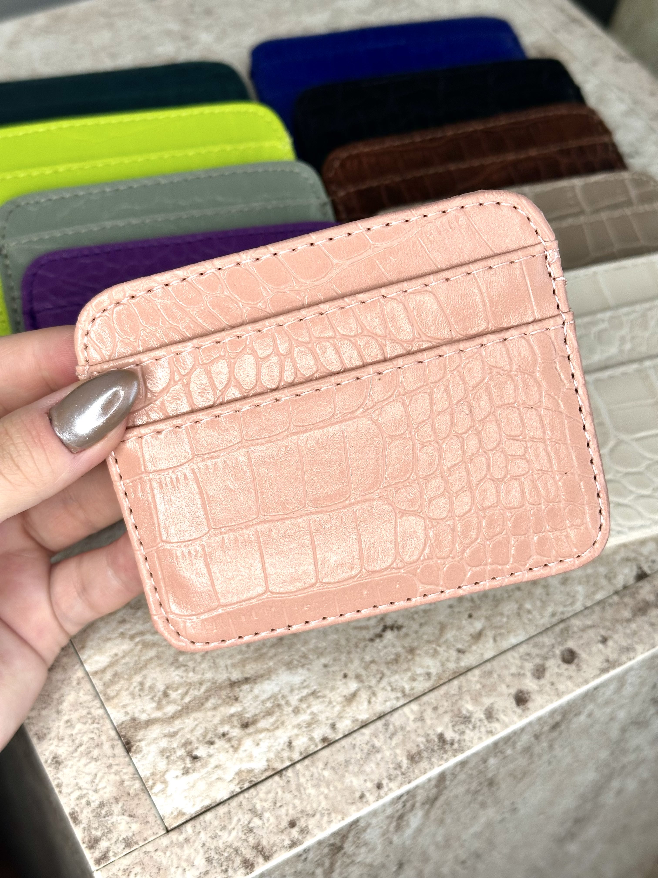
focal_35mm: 48
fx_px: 1217
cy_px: 439
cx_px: 329
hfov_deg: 30.3
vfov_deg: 39.7
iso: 80
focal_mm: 6.86
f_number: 1.78
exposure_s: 1/100
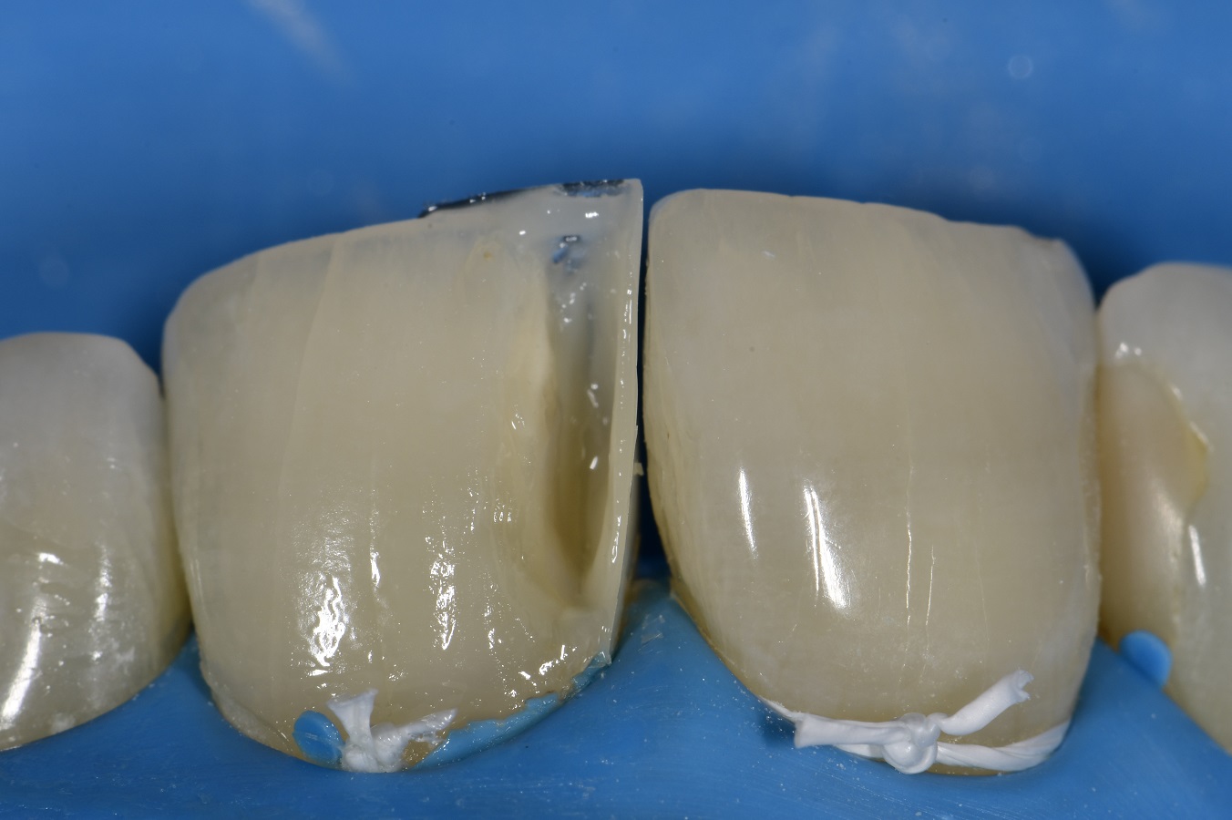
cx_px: 616
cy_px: 410
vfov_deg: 8.7
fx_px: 5370
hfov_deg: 13.1
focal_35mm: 157
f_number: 32
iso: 200
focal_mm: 105
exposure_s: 1/160
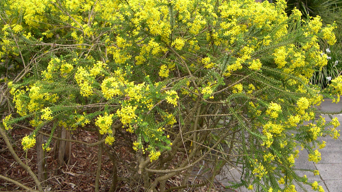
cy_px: 79
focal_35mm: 46
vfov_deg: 25.9
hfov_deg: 44.6
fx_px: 417
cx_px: 177
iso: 100
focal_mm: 8
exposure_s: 1/544
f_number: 2.8
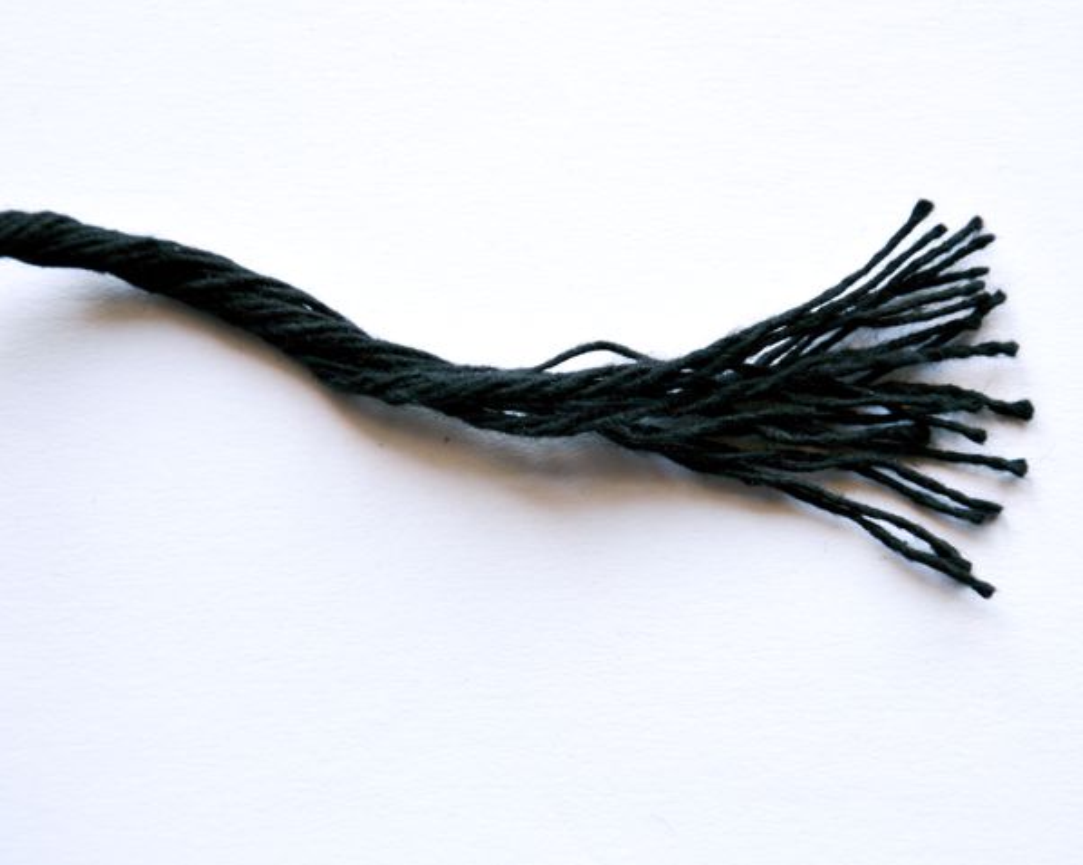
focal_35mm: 198
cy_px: 389
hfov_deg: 9.8
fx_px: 6332
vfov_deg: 7.8
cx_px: 621
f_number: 5.6
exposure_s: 1/20
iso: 200
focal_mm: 105
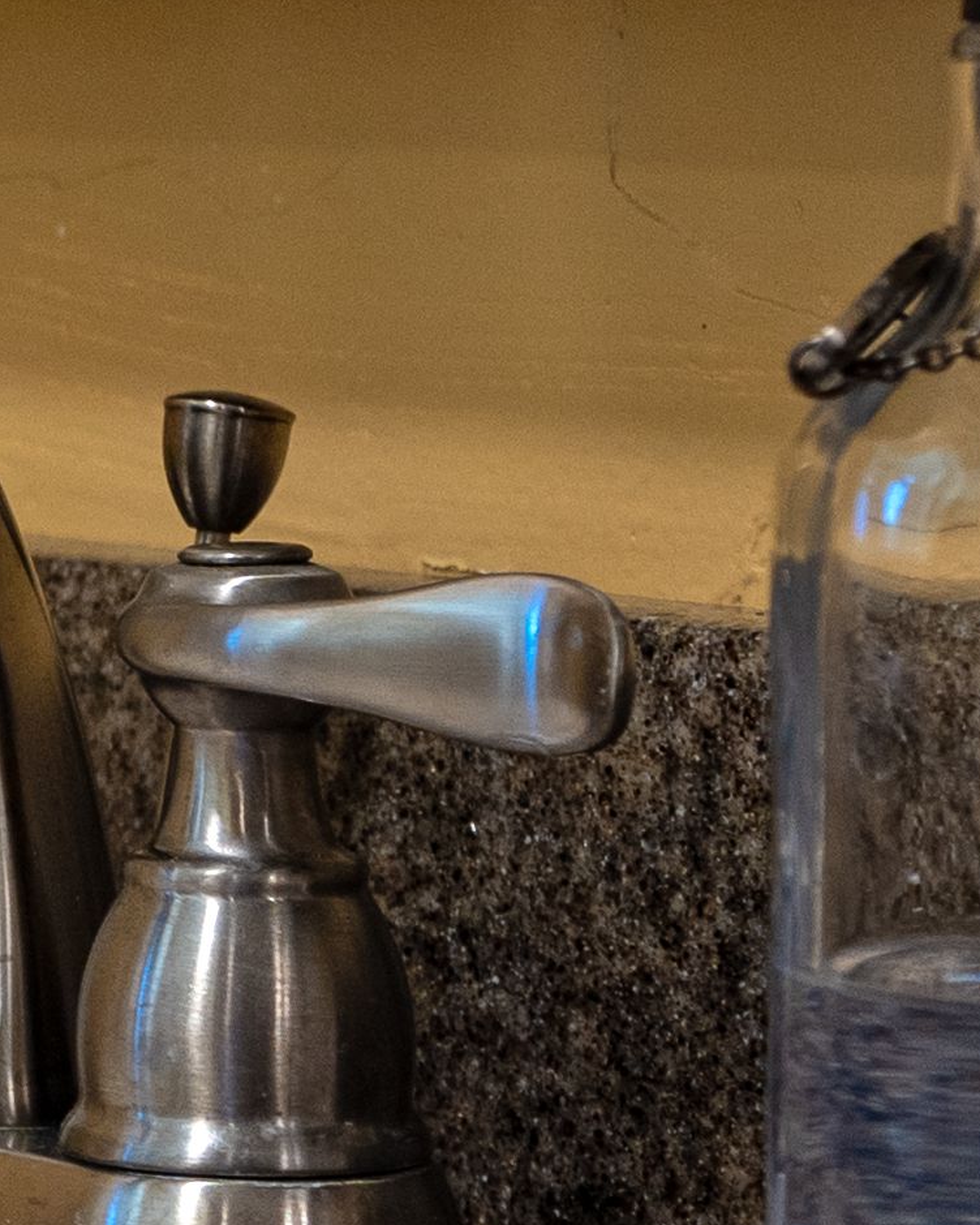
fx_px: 8883
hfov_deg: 6.1
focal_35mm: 245
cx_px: -1252
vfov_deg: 7.9
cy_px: 29
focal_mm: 35
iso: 320
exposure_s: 1/40
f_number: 4
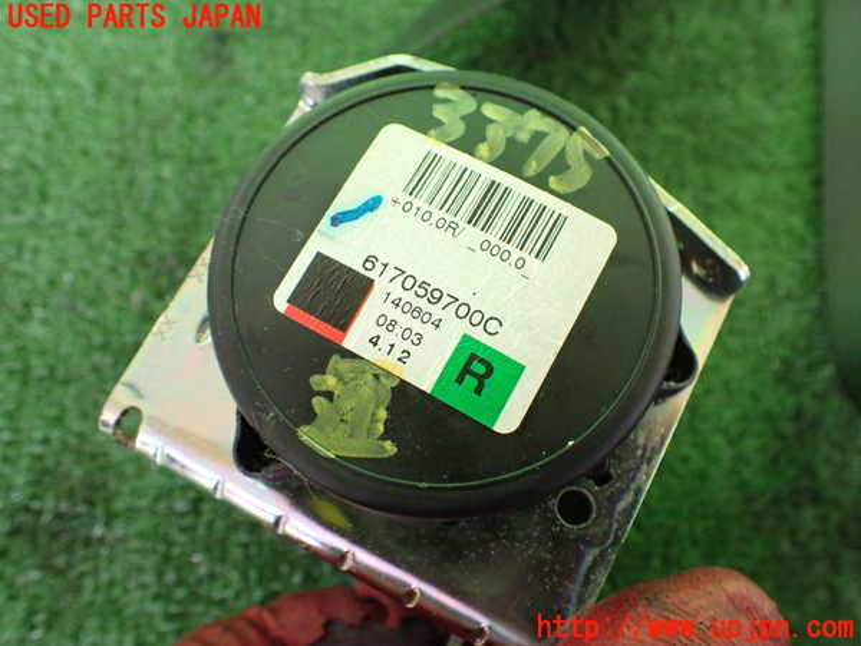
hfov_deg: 60.0
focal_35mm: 30
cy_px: 323
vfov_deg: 46.8
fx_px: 746
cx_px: 430
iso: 800
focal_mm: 5.4
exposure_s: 1/100
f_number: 2.3
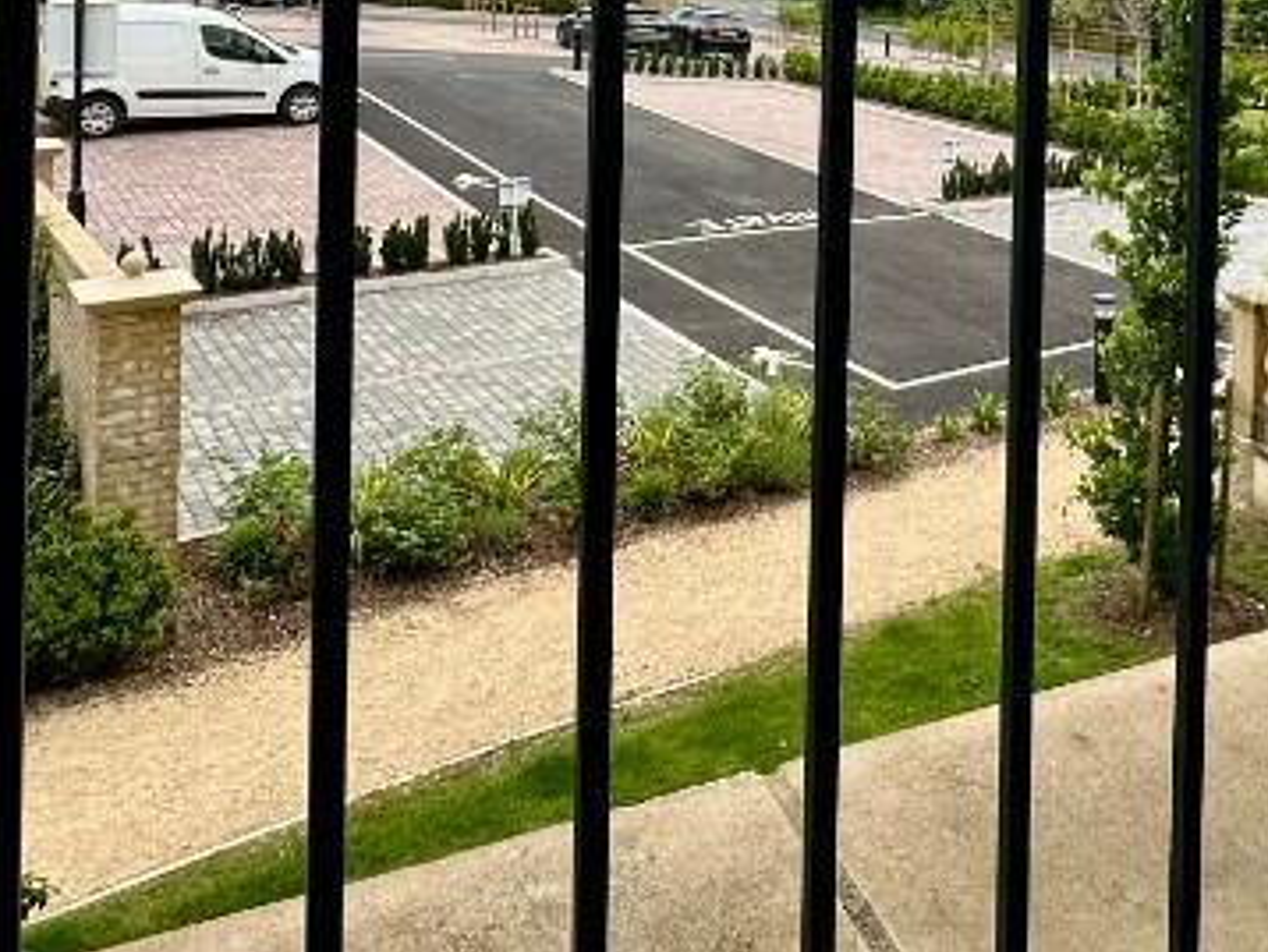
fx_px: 1466
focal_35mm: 40
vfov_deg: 32.3
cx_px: 1013
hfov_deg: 44.5
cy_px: -60
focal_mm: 2.22
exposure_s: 1/1319
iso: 50
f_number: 2.2
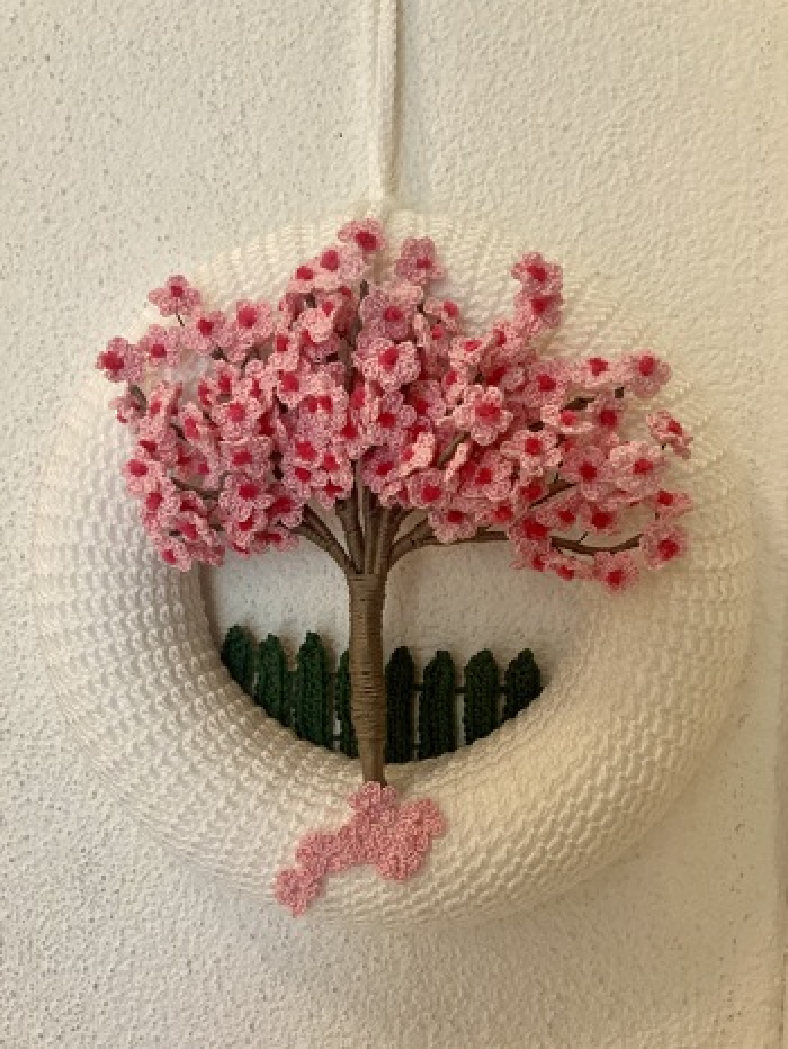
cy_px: 524
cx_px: 394
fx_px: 849
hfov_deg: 49.8
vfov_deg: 63.4
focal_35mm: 28
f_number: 1.8
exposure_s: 1/60
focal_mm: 3.99
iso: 320
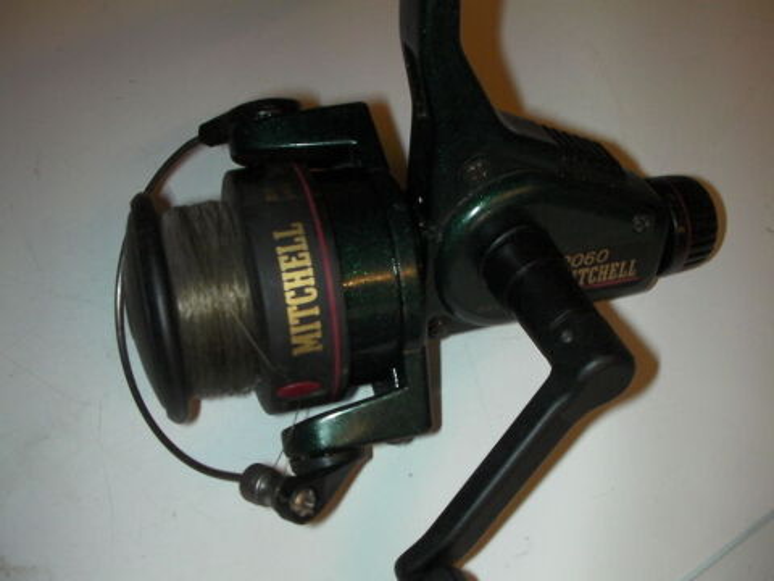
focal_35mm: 38
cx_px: 387
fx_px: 850
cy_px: 290
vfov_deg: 37.7
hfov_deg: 49.0
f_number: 5.6
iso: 200
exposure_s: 1/30
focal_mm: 6.3
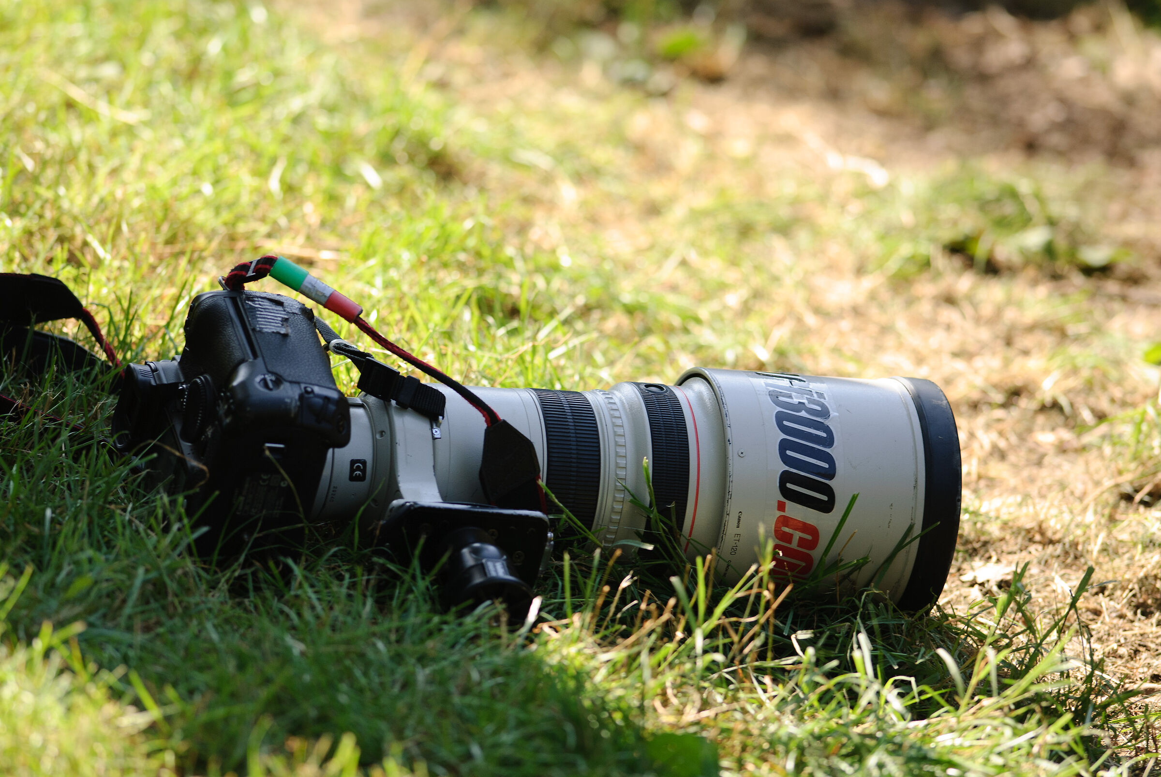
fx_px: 14531
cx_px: 580
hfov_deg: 4.6
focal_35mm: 450
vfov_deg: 3.1
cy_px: 388
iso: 160
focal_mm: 300
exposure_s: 1/500
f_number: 2.8
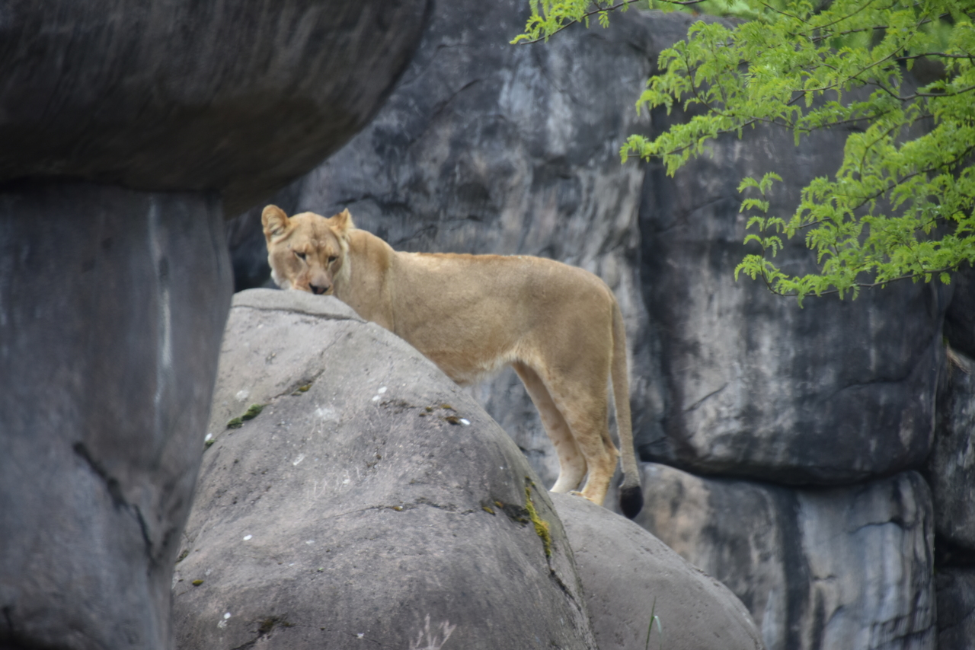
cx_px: 488
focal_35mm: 300
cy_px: 325
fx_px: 8126
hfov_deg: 6.9
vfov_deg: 4.6
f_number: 5.6
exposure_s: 1/640
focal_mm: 300
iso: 720
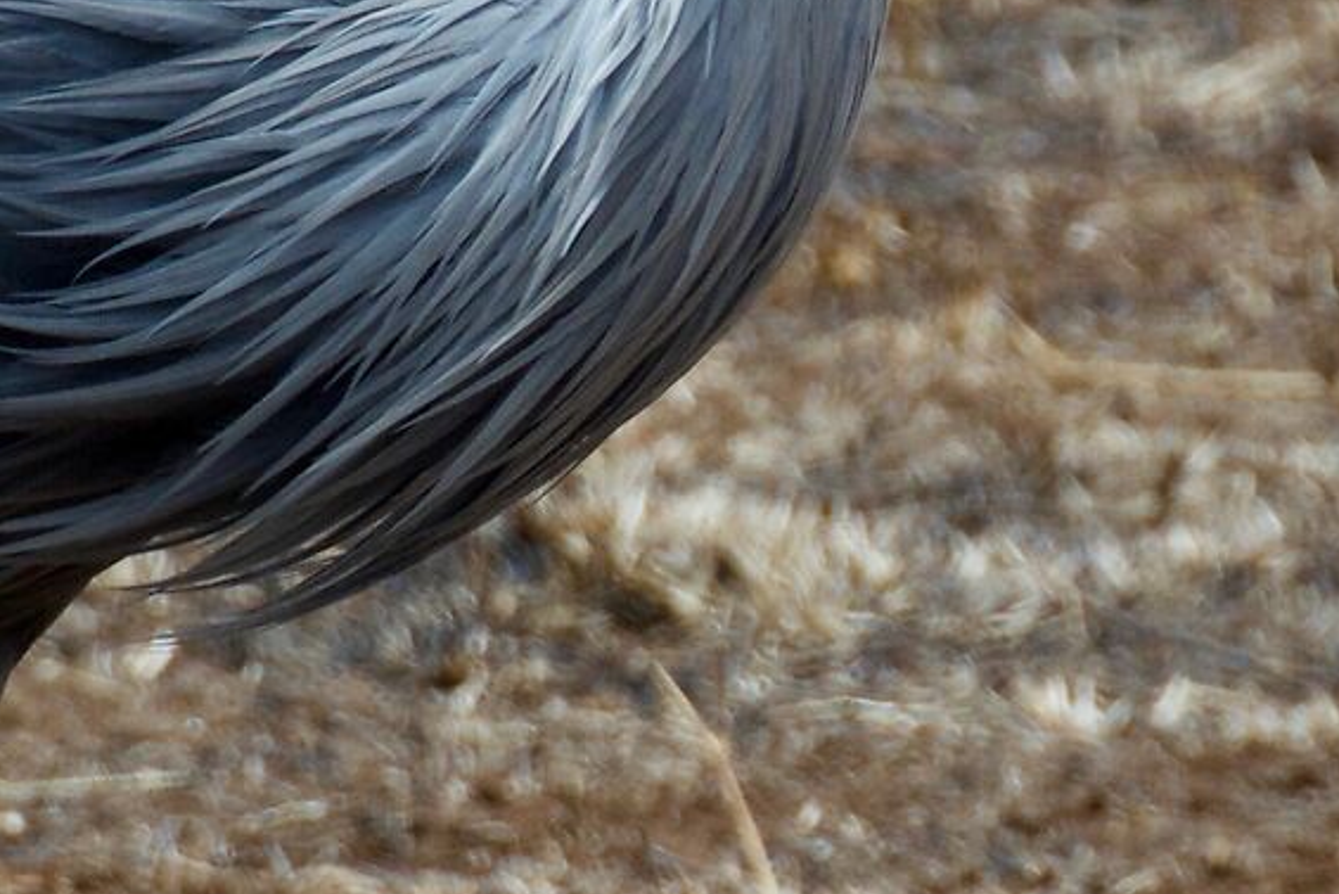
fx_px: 71055
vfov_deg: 0.7
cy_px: 439
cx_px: 642
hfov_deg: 1.1
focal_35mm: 1910
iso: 450
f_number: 8
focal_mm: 300
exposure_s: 1/640
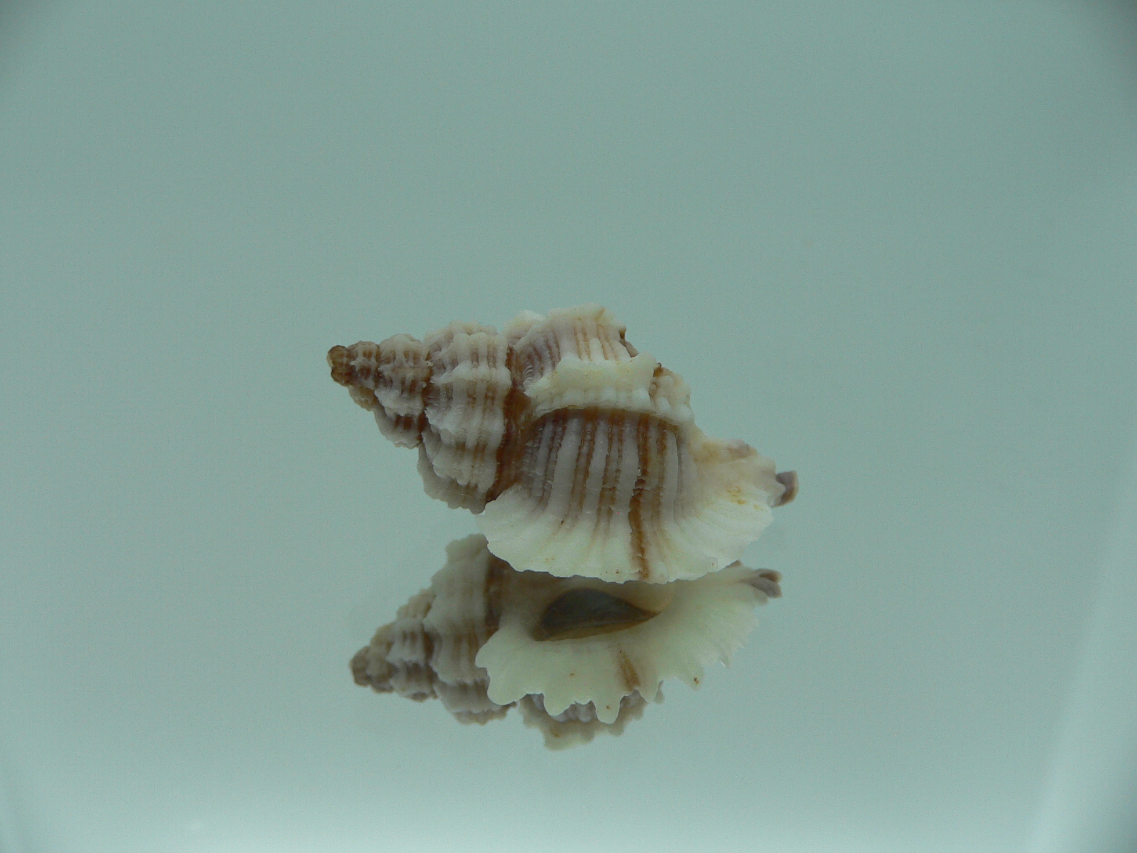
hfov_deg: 51.3
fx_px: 1182
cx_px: 553
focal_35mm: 36
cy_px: 426
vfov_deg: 39.7
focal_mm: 4.6
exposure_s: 1/80
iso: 80
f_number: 2.8
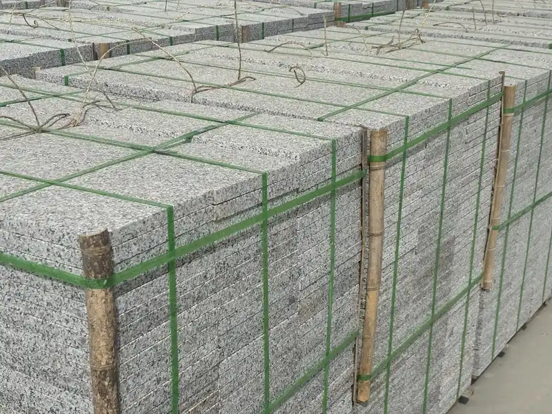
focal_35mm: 52
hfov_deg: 36.8
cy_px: 207
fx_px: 829
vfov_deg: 28.0
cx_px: 276
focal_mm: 5.96
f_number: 1.6
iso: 40
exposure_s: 1/5952
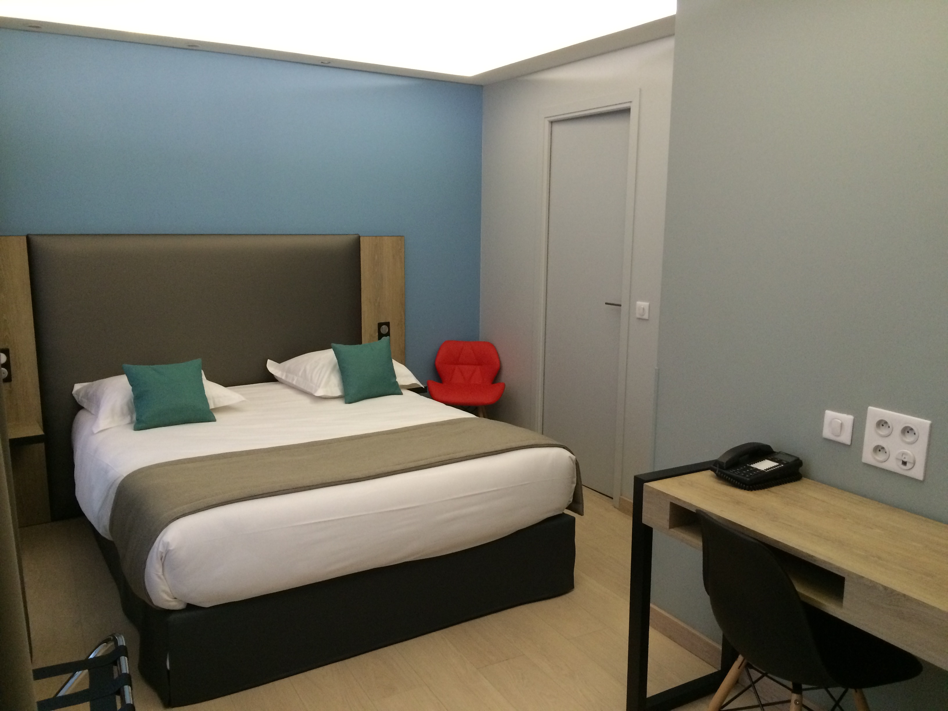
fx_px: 794
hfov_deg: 61.7
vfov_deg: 48.2
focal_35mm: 29
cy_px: 356
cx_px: 474
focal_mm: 4.15
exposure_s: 1/33
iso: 320
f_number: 2.2
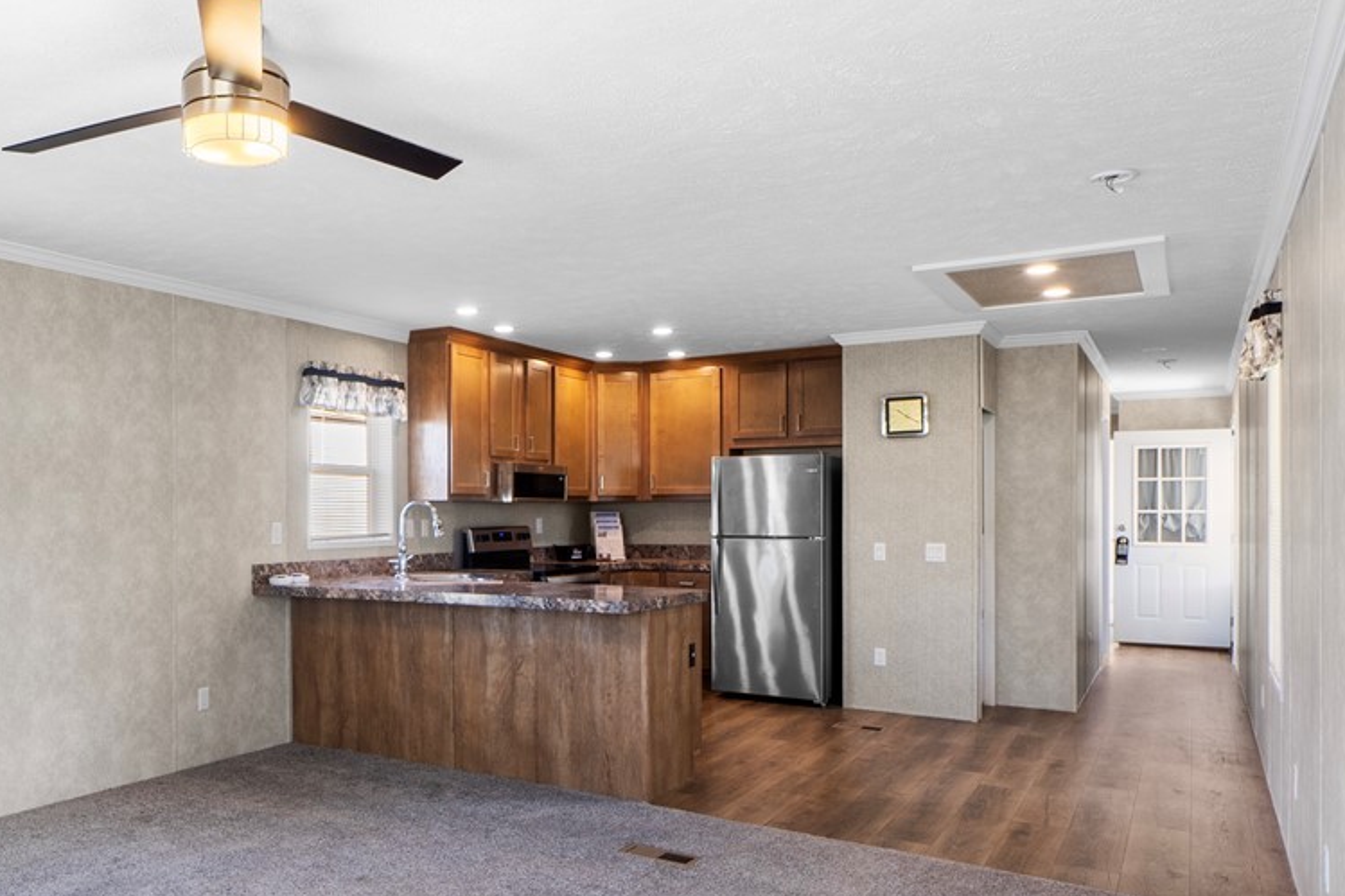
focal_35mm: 29
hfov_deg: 61.9
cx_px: 436
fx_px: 1083
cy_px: 491
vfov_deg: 44.9
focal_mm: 13.5
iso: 250
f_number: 10
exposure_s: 1/1.67
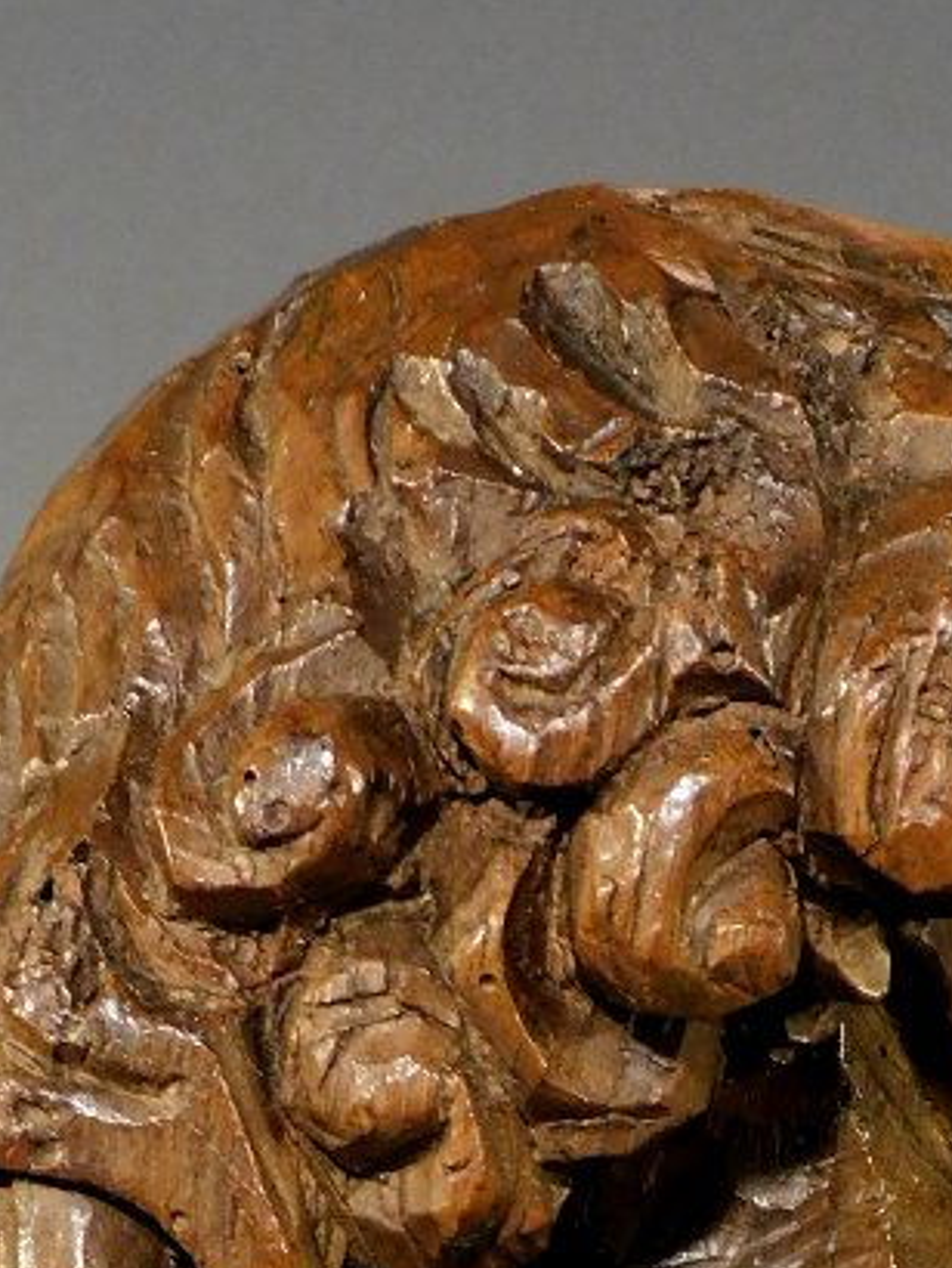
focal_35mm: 117
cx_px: 794
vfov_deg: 15.7
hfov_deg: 12.6
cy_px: 1822
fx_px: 4286
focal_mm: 7.2
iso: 400
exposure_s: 1/20
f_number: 3.8
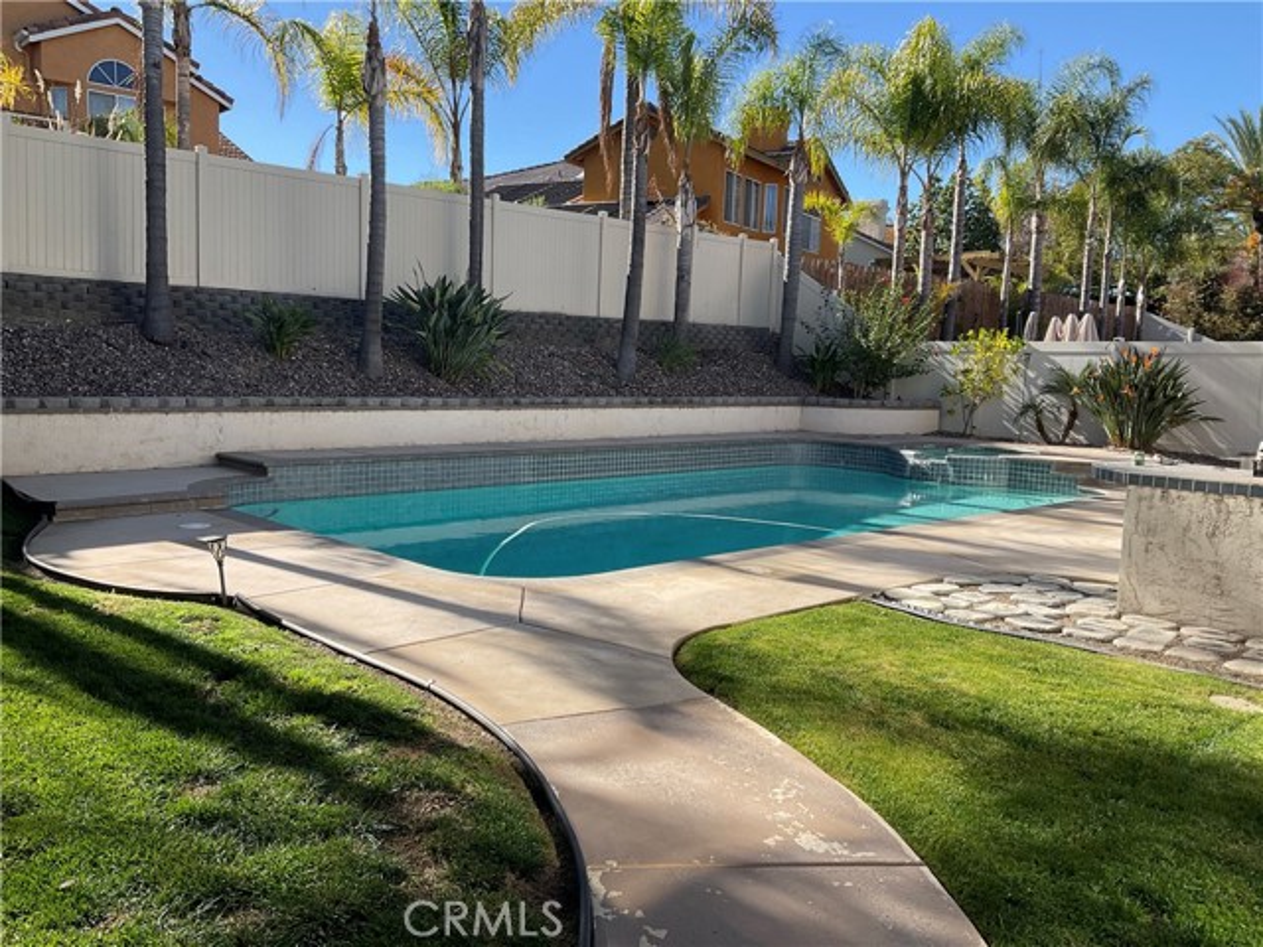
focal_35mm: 29
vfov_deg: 48.2
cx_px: 632
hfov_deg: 61.7
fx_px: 1058
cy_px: 474
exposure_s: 1/1144
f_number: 1.8
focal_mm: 3
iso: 16
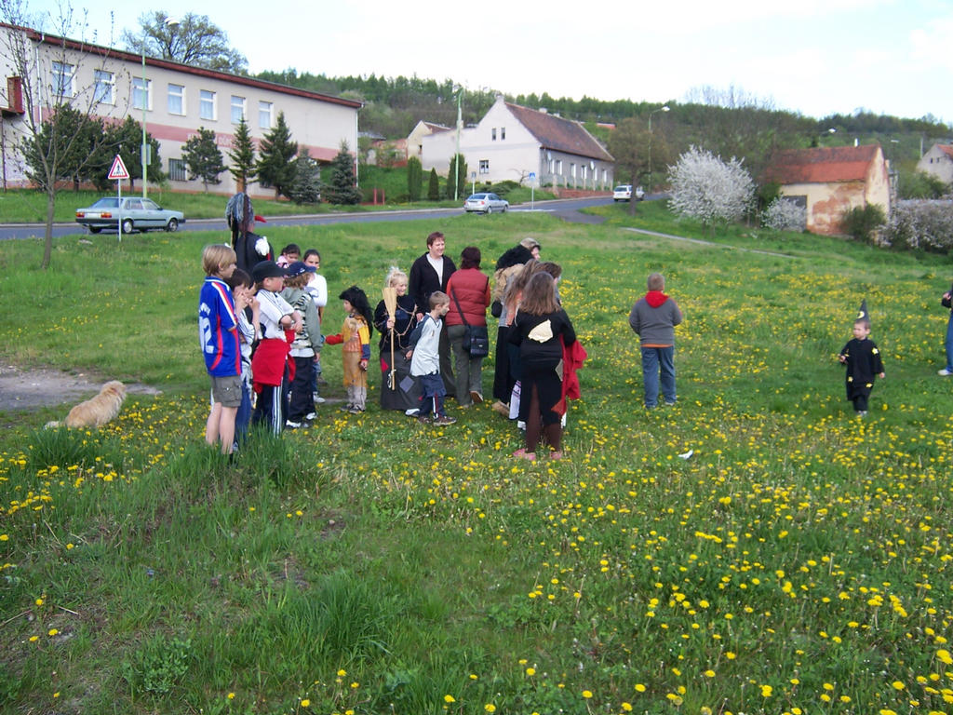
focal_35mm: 33
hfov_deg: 55.4
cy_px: 358
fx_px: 909
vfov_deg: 42.9
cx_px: 476
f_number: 3.4
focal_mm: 5.5
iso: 80
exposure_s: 1/250
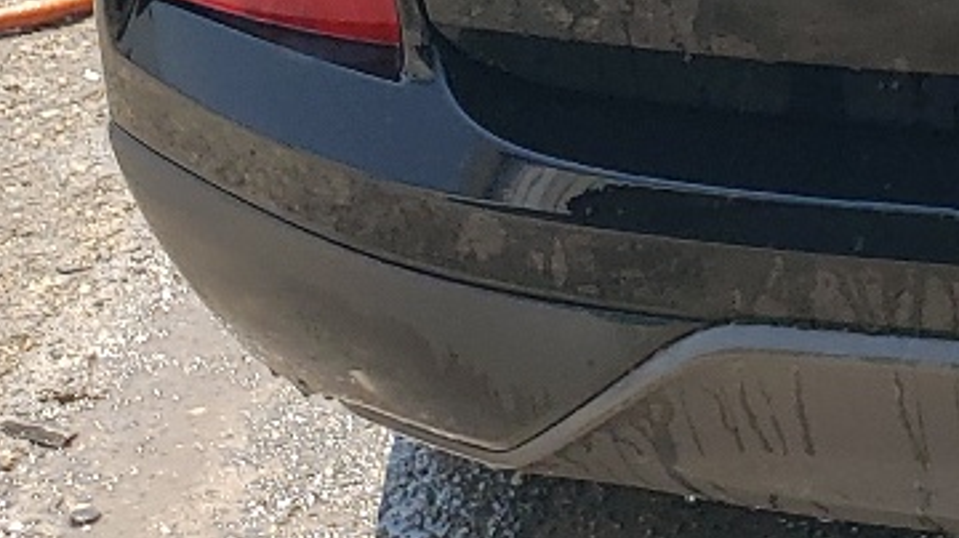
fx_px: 3202
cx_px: 1726
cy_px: -607
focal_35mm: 126
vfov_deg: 8.9
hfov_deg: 14.9
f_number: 1.5
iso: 50
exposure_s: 1/1250
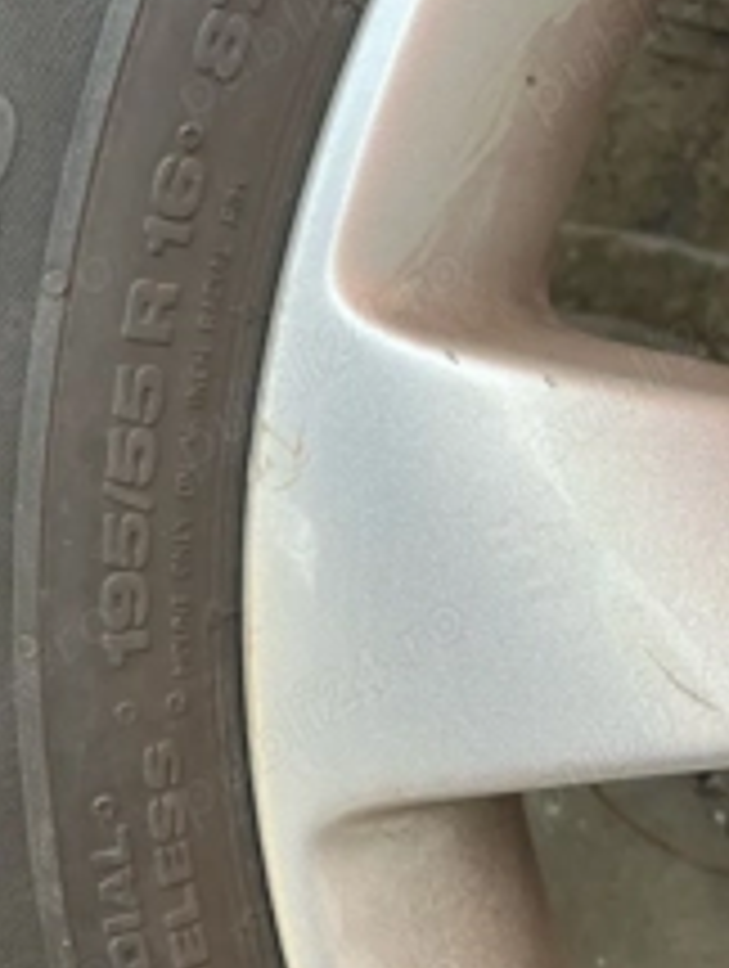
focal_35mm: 52
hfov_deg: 27.0
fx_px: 1456
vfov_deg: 36.7
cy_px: 414
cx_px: 58
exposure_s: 1/121
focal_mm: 3.99
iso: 50
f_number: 1.8
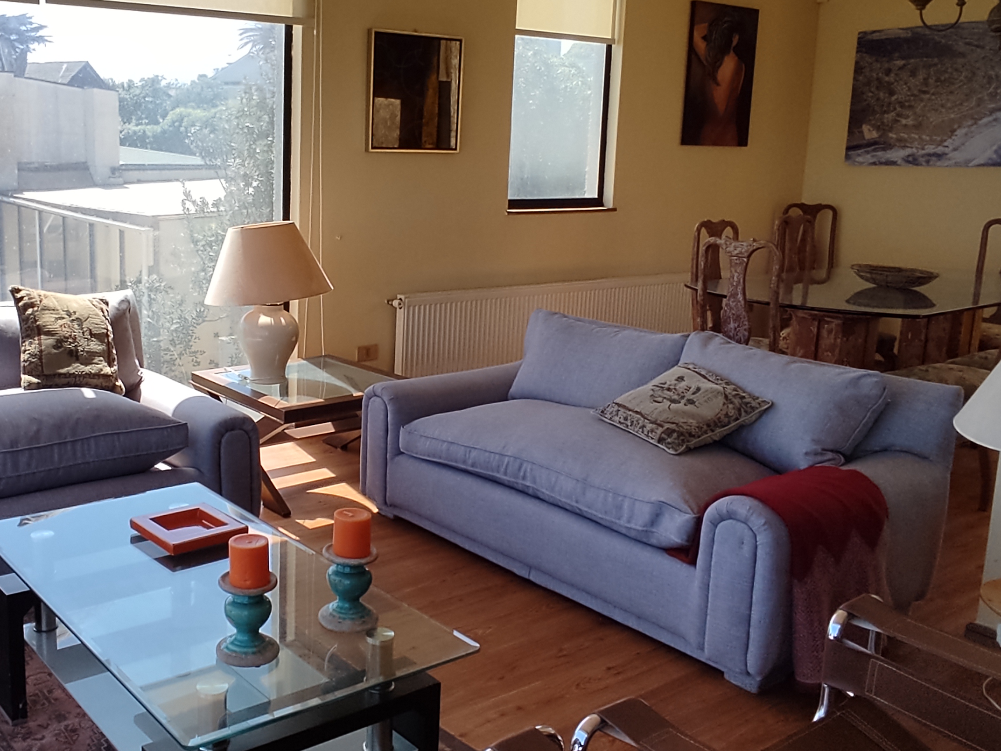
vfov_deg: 40.7
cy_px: 357
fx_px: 1012
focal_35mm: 35
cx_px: 299
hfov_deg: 51.2
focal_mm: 1.6
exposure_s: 1/414
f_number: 2.2
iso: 50
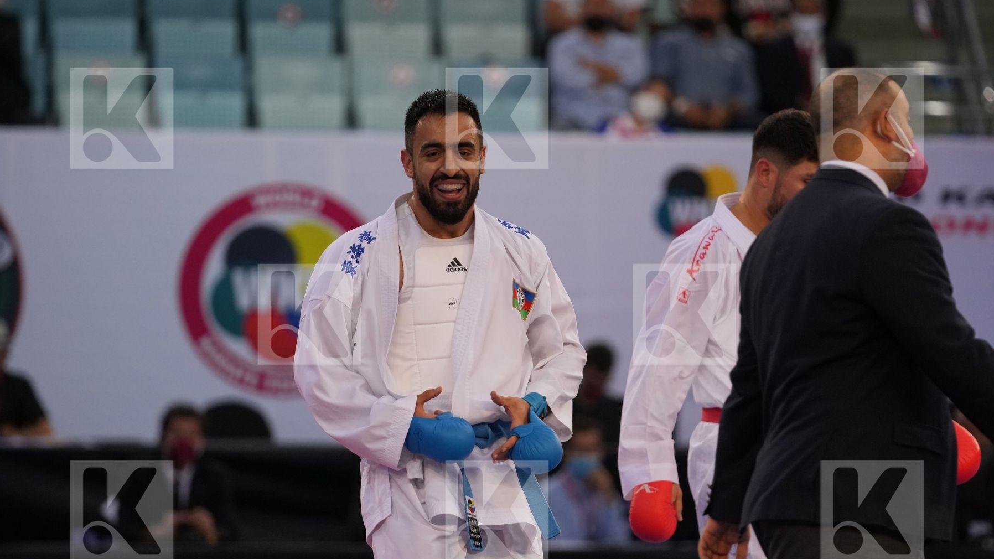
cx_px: 497
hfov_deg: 6.9
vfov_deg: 3.9
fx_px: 8302
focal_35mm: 315
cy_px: 314
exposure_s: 1/1000
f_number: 2.8
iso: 1250
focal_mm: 200
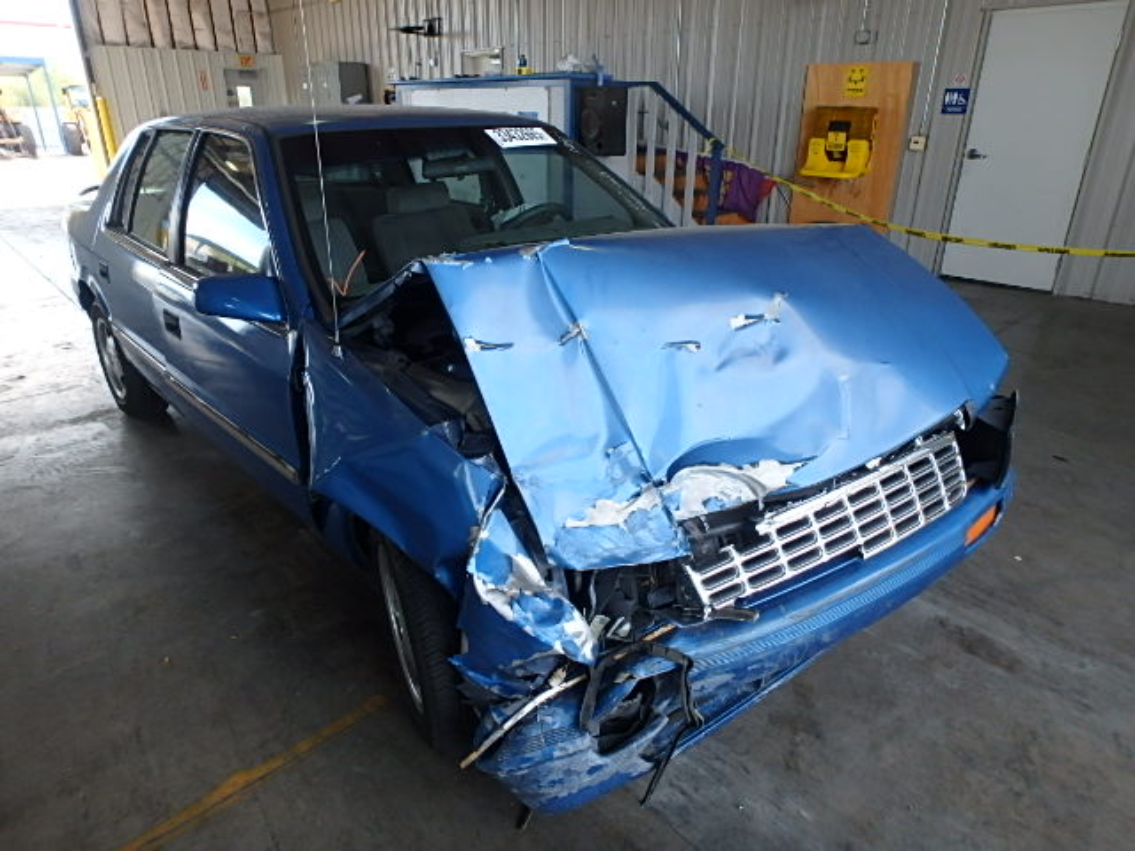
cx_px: 568
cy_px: 426
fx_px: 689
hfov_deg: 79.0
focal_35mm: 21
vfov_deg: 63.4
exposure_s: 1/100
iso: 125
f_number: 3.5
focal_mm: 3.7
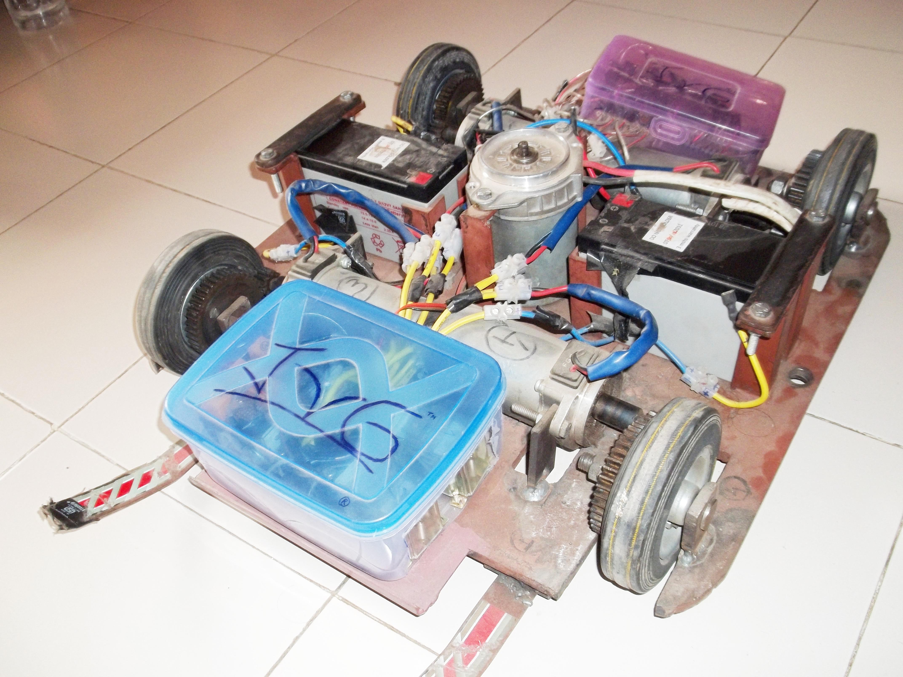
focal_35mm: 33
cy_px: 338
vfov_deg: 42.9
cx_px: 452
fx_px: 861
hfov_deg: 55.4
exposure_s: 1/30
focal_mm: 5.9
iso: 160
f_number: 3.3
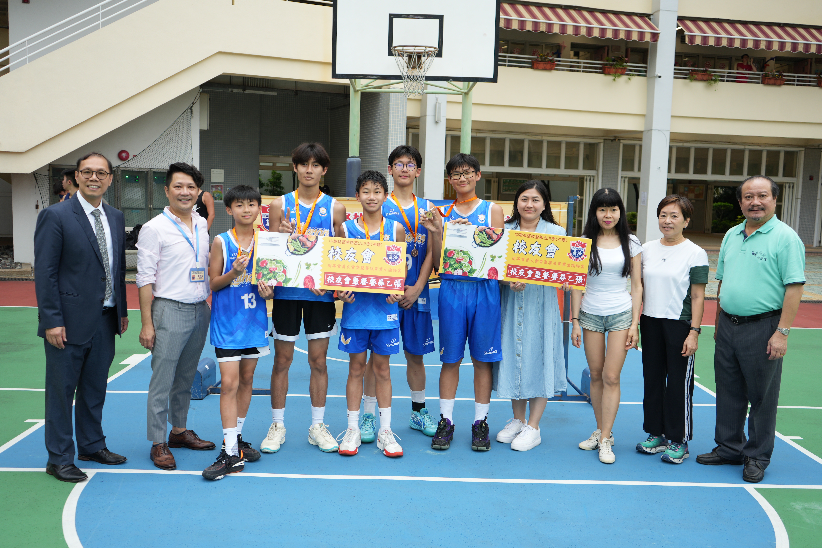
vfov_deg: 38.9
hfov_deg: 55.8
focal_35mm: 34
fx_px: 776
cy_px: 274
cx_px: 407
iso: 160
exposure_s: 1/100
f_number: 4
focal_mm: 33
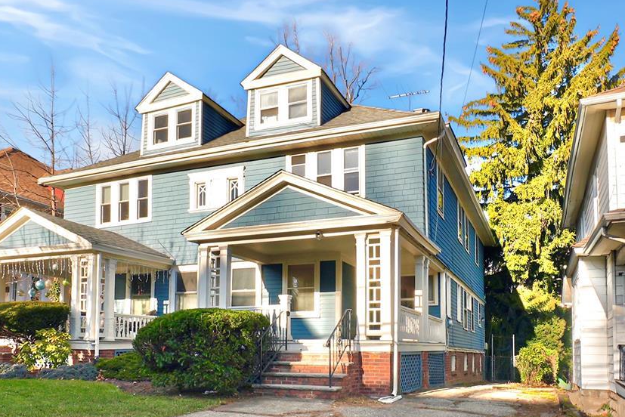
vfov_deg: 49.3
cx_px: 274
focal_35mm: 26
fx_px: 452
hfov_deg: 69.1
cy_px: 251
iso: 320
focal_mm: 14
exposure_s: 1/60
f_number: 22
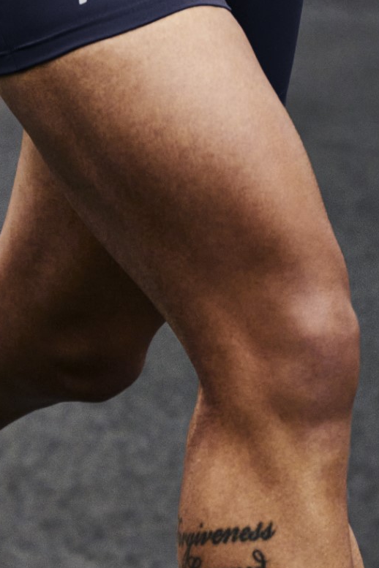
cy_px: 589
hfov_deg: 2.7
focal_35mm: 515
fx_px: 8132
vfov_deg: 4.0
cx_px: -37
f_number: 4.5
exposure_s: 1/1600
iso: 4000
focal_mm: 200
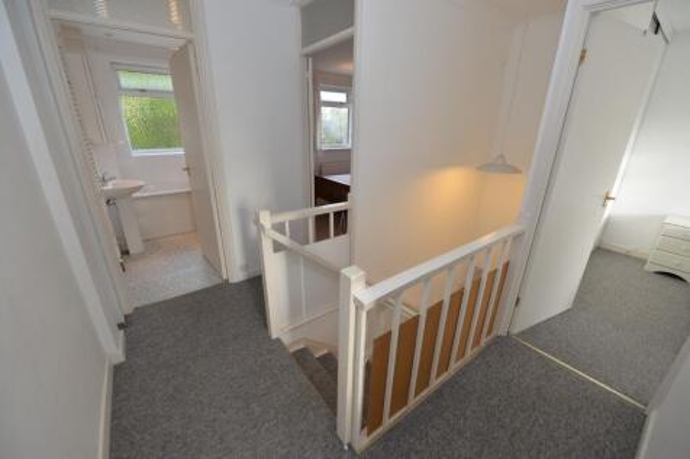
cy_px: 230
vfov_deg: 81.2
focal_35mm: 14
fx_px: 268
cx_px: 345
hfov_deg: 104.3
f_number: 4
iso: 200
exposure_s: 1/60
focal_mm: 14
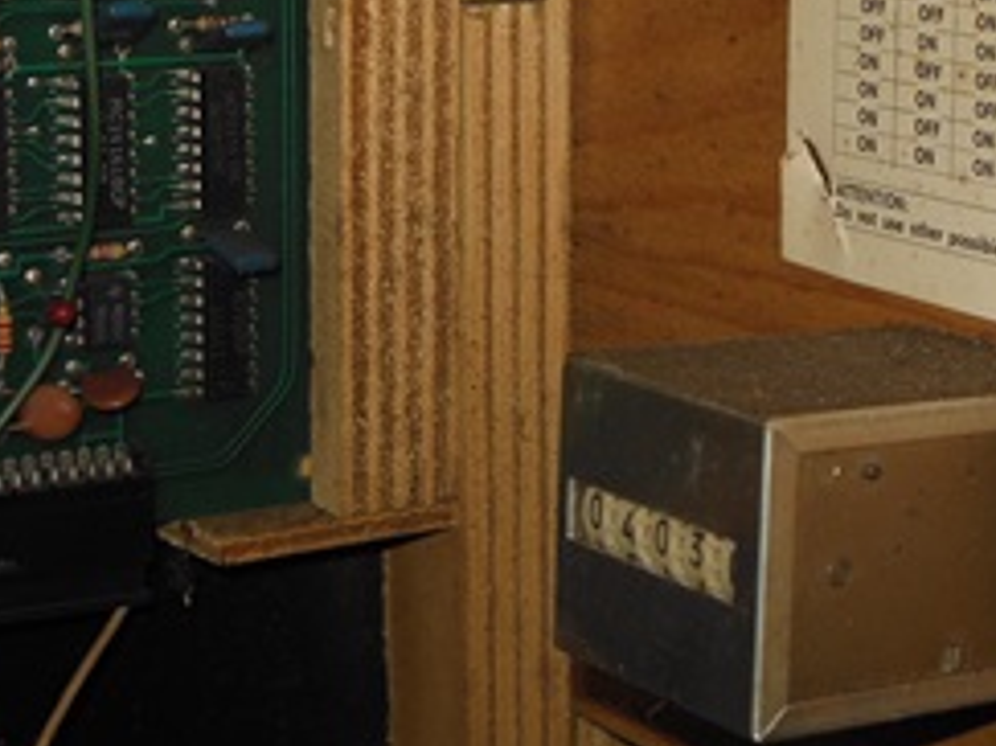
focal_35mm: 70
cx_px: 525
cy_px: 74
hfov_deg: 27.8
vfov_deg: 20.6
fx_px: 2013
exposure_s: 1/30
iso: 125
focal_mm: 6.8
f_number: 7.2
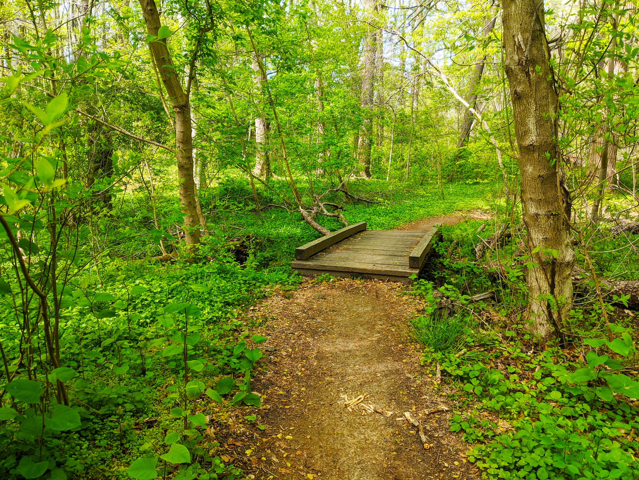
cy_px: 240
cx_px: 320
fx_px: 498
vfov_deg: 51.4
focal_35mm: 27
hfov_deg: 65.3
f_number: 1.8
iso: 41
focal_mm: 4.44
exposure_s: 1/316
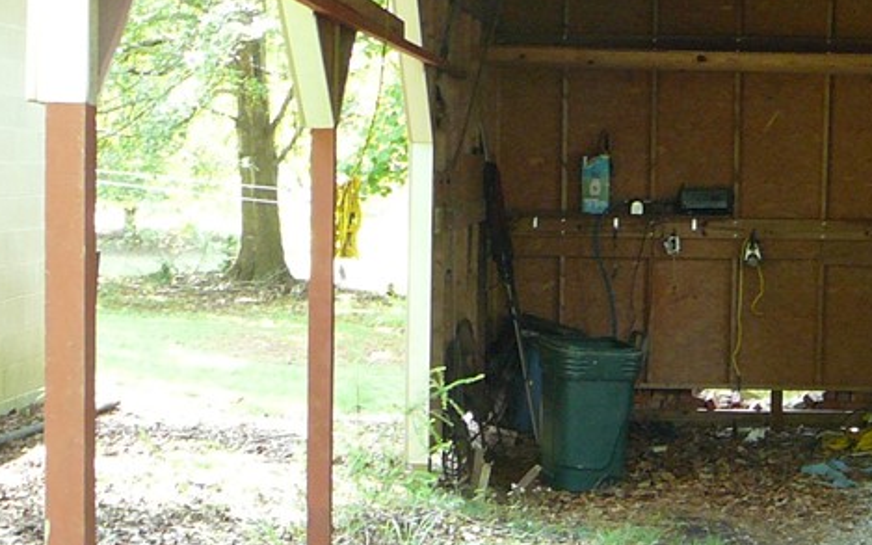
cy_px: 260
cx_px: 764
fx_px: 1925
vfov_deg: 16.1
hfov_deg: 24.9
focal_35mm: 81
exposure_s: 1/30
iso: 160
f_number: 2.8
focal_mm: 5.2
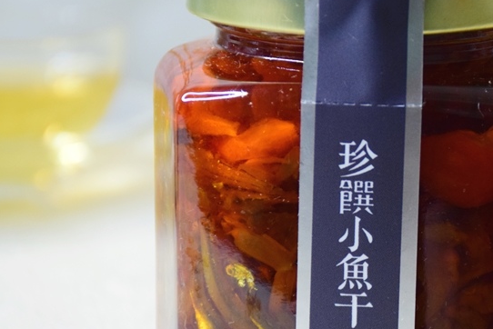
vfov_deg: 5.5
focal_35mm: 249
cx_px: 396
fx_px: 3412
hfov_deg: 8.2
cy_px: 208
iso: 1600
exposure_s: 1/80
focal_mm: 90
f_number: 5.3
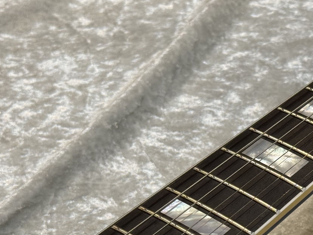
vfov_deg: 12.5
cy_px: 221
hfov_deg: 16.8
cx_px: 212
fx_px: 1058
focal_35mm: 117
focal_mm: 6.76
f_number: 1.78
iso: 125
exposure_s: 1/120
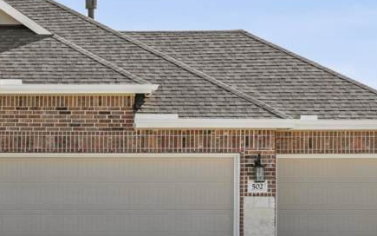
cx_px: -19
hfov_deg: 26.7
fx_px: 740
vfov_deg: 18.0
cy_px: 164
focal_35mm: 72
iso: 100
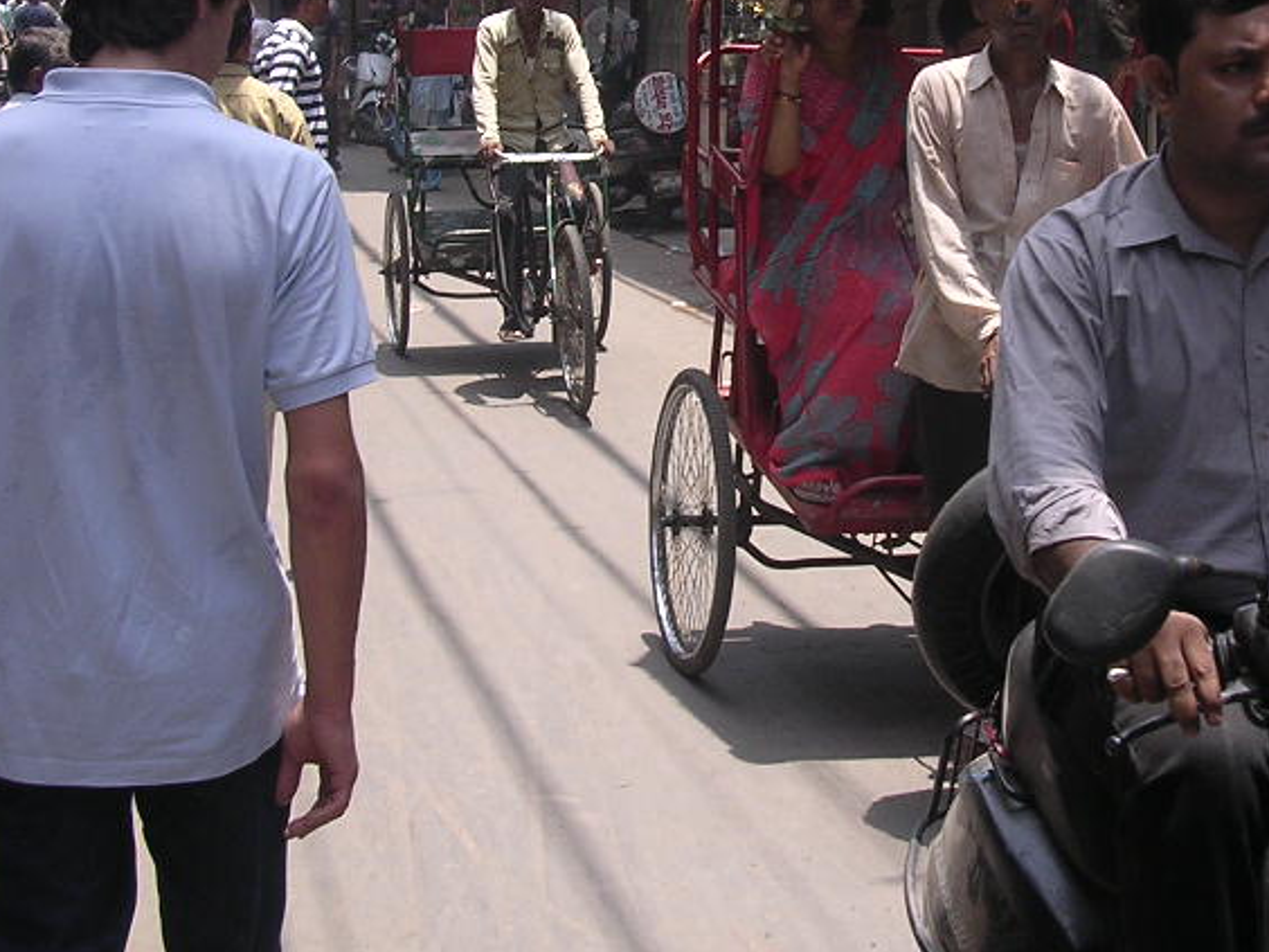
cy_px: 162
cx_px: 801
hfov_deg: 28.1
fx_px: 2529
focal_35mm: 69
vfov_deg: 21.0
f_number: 2.8
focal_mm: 5.8
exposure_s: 1/380
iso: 100
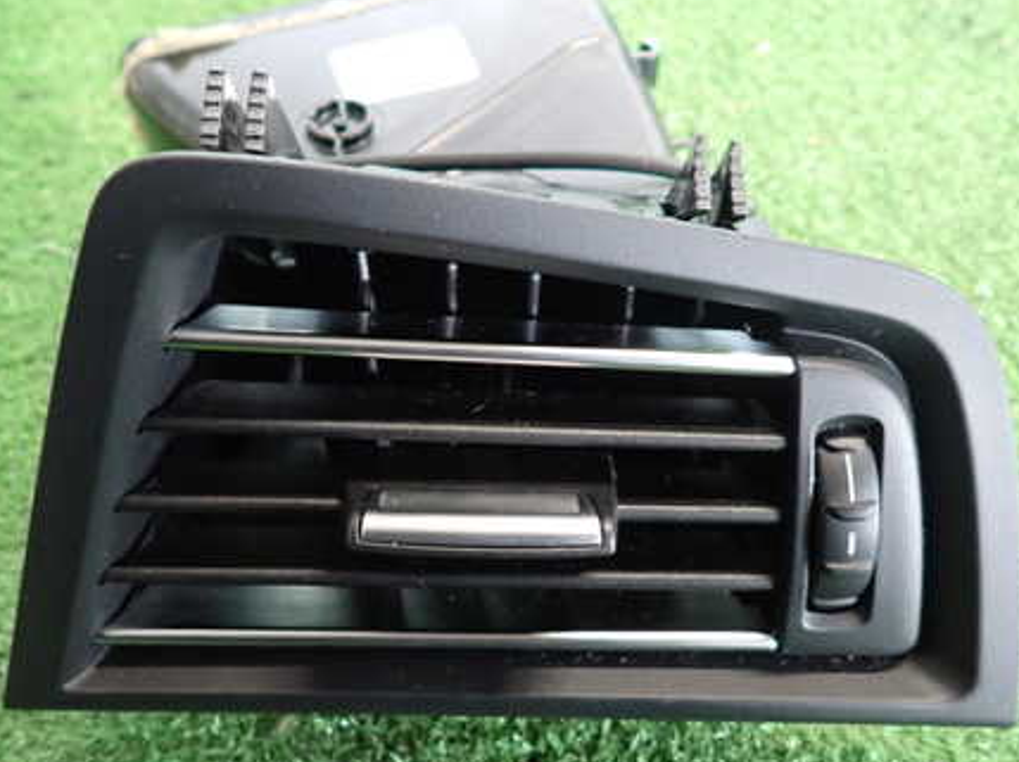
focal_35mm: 35
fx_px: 1029
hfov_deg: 52.7
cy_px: 401
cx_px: 494
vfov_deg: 40.6
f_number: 2
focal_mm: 4.5
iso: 800
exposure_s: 1/25
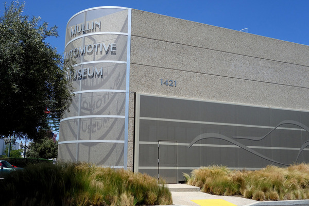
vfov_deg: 46.4
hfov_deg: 65.5
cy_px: 103
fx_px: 240
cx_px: 154
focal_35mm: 28
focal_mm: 10.4
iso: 125
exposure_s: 1/640
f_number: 5.6
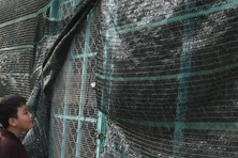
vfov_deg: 14.9
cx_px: -84
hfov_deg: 20.2
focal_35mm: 91
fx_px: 602
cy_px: 142
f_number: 7.1
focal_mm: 31
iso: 640
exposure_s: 1/200
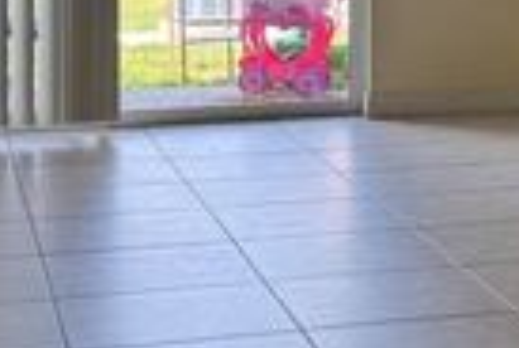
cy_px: -61
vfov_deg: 10.6
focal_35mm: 128
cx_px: 570
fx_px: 1849
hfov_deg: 15.6
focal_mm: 6.76
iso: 80
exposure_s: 1/184
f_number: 1.78
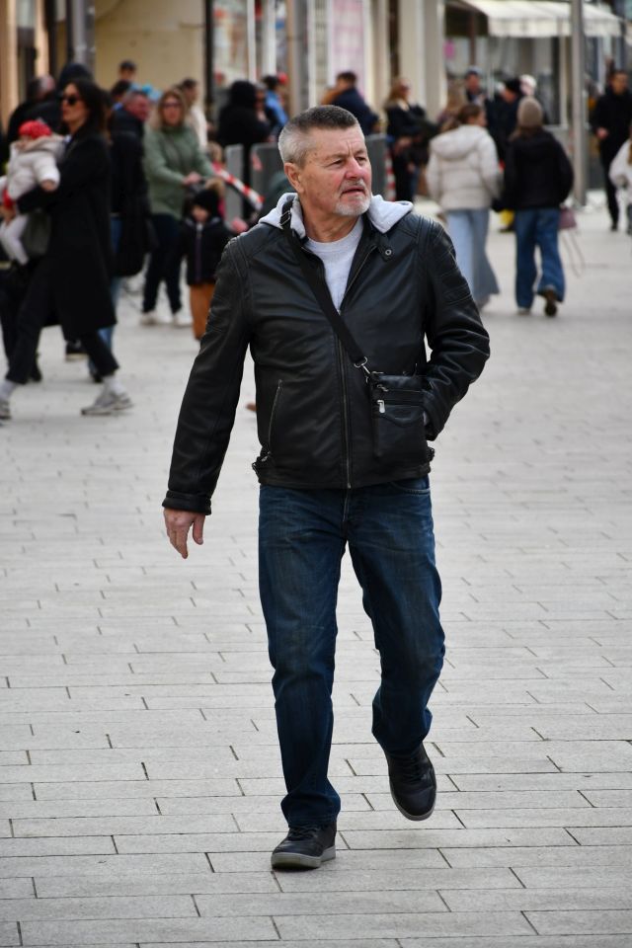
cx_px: 316
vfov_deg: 9.8
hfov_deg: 6.5
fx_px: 5530
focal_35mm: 210
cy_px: 474
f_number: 5.6
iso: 500
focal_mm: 140
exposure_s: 1/500
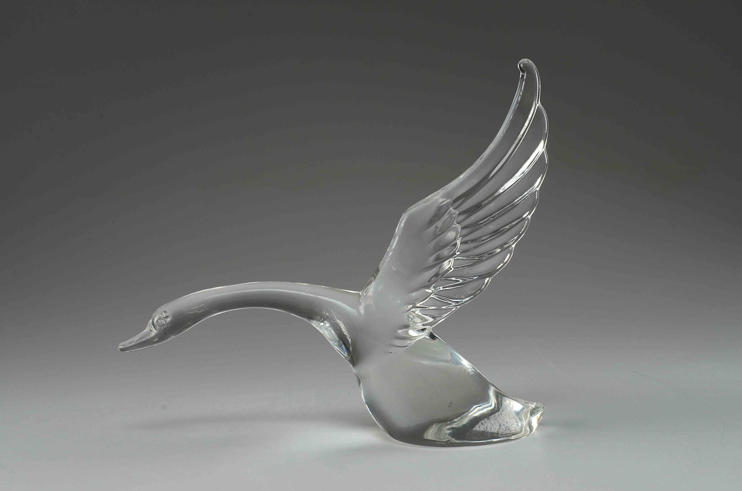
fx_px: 1388
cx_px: 371
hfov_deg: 29.9
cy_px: 246
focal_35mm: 68
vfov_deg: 20.1
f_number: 16
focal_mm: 45
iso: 100
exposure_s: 1/80
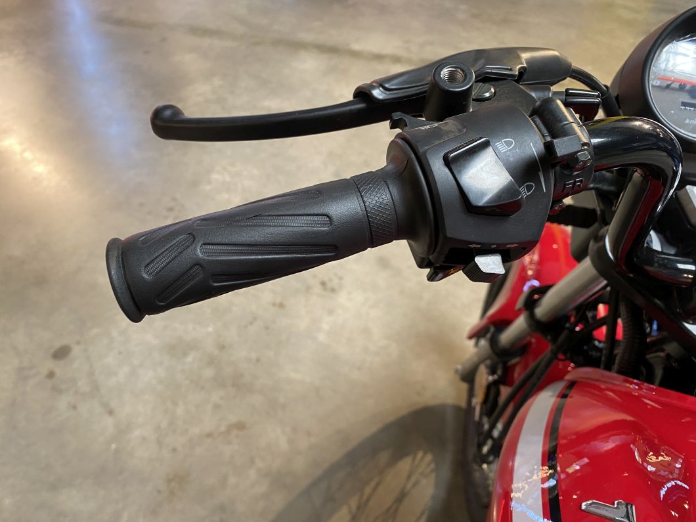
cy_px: 261
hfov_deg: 67.3
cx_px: 348
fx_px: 523
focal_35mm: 26
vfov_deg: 53.1
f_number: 1.8
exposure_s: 1/50
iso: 160
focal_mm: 4.25
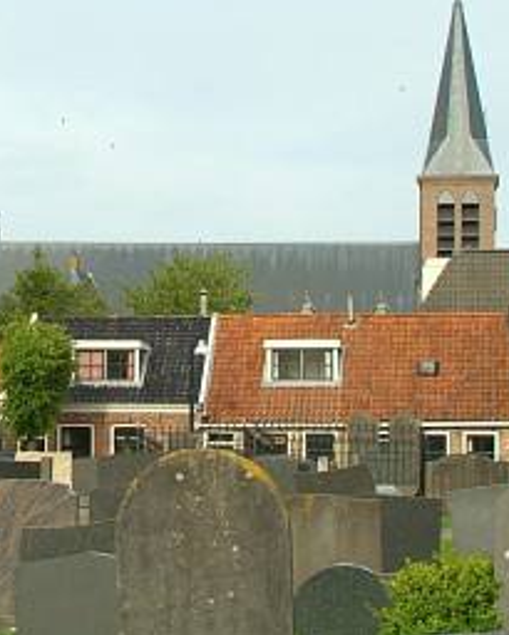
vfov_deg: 19.3
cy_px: 267
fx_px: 1863
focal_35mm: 99
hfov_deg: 15.3
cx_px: 17
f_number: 9.5
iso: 400
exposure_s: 1/500
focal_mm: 40
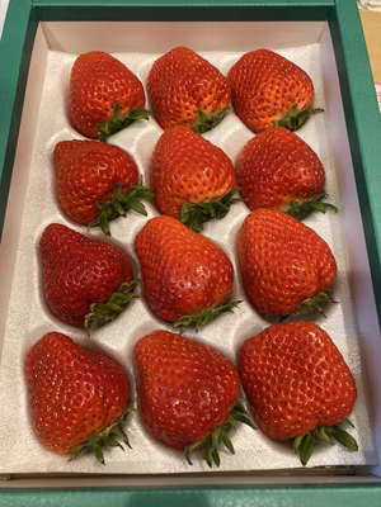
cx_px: 190
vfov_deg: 63.4
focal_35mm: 28
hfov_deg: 49.7
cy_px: 254
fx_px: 411
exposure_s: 1/60
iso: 200
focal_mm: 3.99
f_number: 1.8
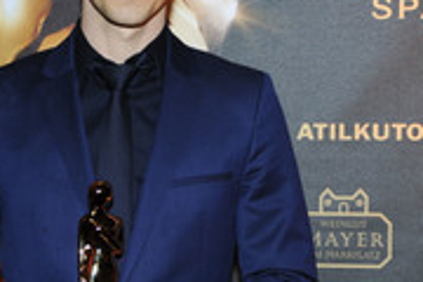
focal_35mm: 120
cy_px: 148
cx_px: 174
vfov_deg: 11.4
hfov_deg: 17.1
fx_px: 1410
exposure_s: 1/200
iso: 800
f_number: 4.2
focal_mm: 48
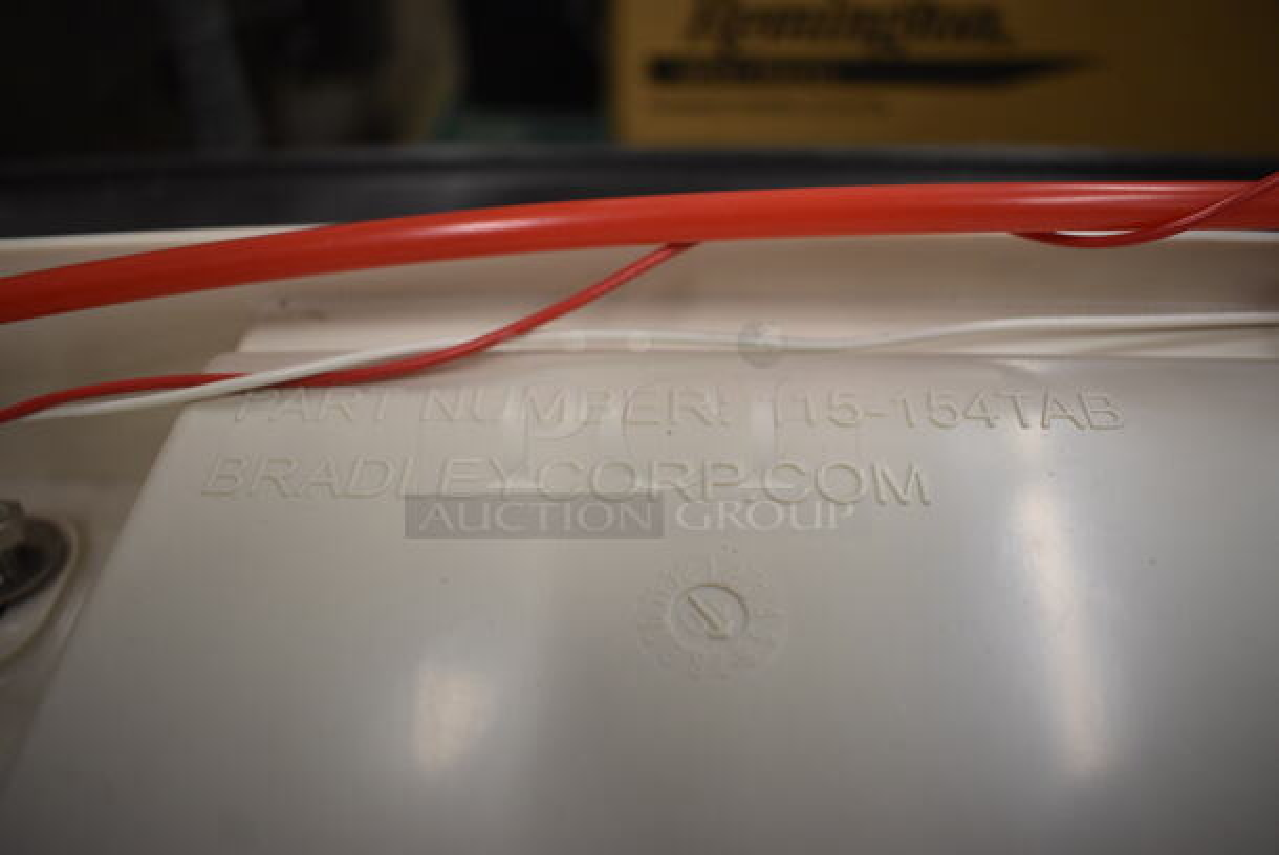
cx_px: 640
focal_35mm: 27
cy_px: 428
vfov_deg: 48.0
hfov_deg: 67.3
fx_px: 960
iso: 800
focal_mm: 18
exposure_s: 1/250
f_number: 3.5
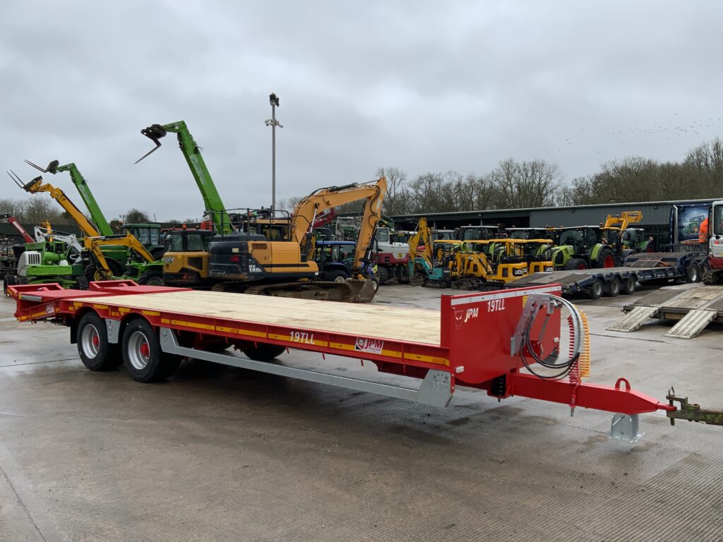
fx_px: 606
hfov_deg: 61.7
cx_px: 362
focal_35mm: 29
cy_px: 271
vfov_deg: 48.2
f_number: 1.8
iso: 16
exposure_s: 1/562
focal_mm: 3
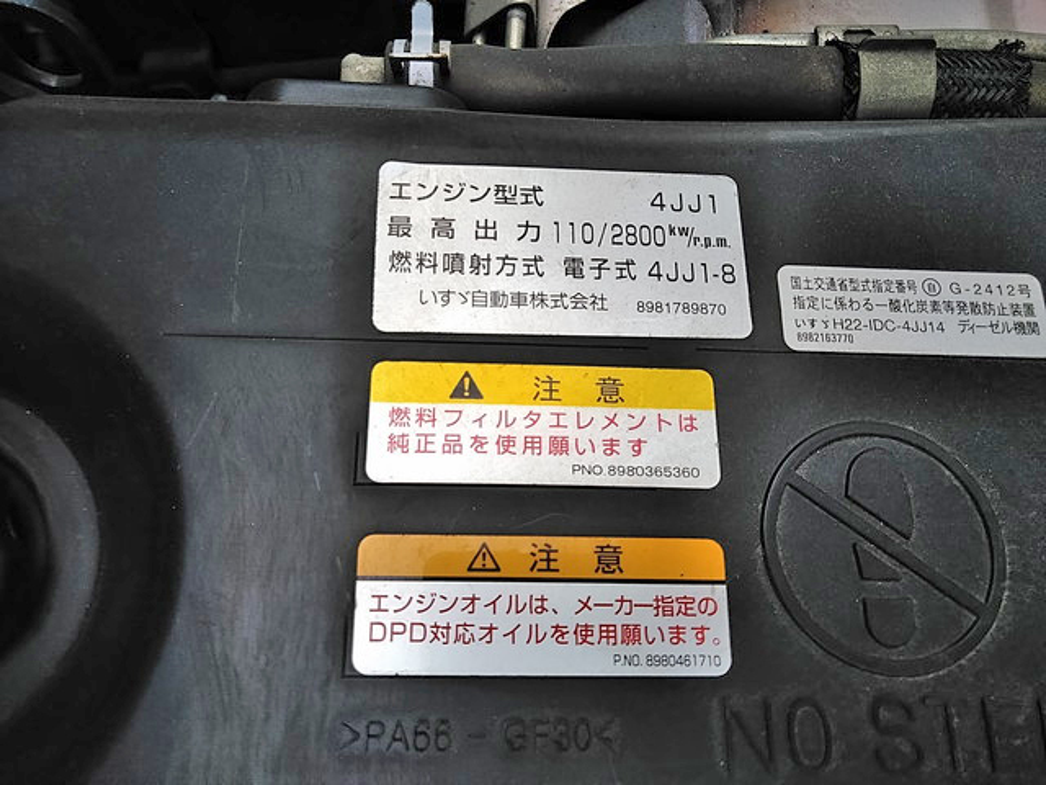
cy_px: 392
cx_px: 523
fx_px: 816
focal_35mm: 27
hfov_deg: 65.3
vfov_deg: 51.4
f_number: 2.2
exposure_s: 1/158
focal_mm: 3.46
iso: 60
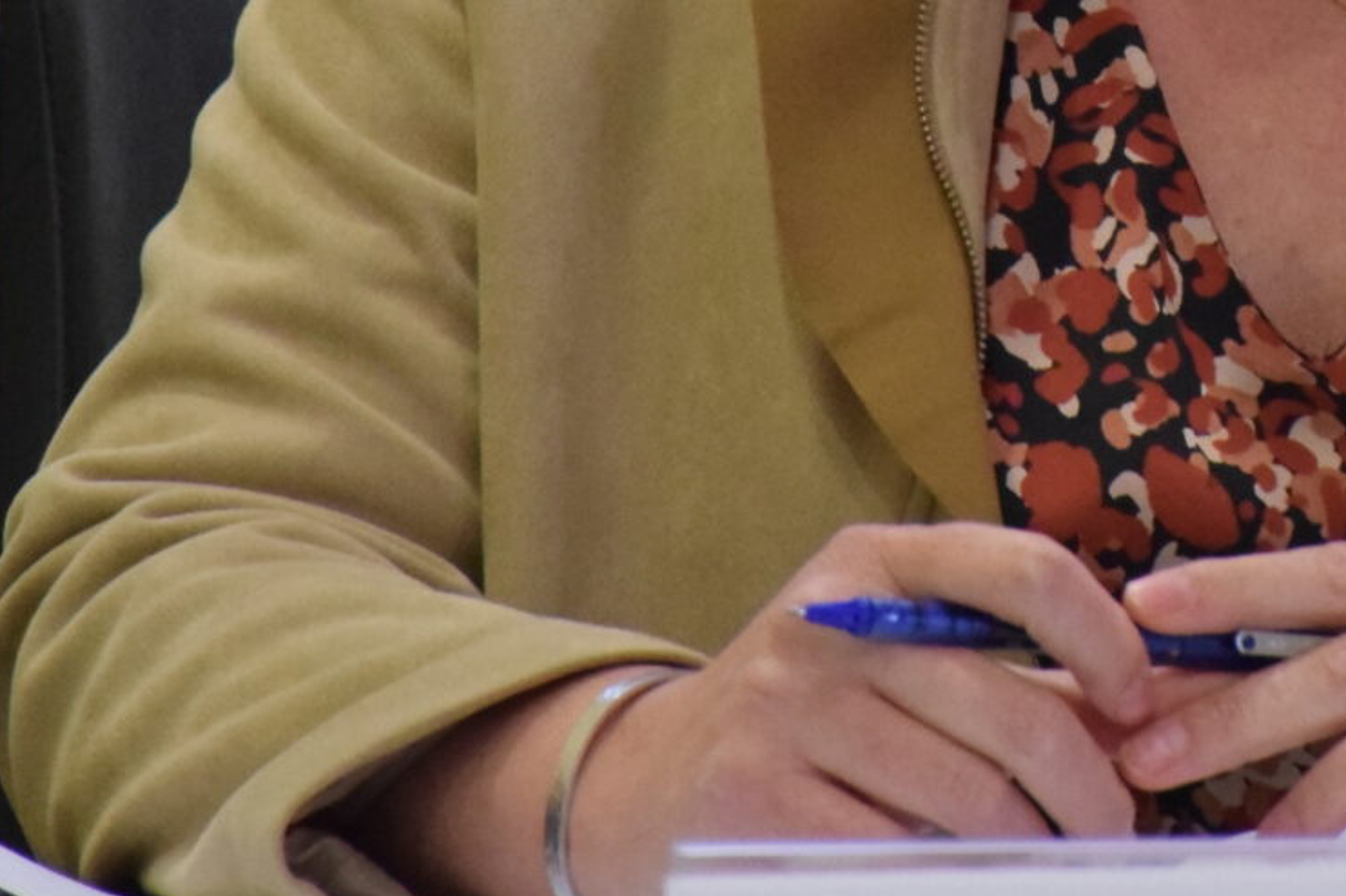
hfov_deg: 2.8
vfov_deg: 1.9
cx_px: 1257
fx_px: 27094
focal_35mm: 725
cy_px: -208
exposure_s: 1/50
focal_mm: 140
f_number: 5.6
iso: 3200
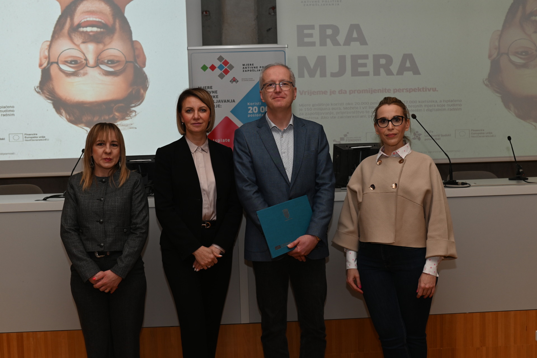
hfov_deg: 54.4
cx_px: 268
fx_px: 522
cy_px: 179
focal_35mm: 35
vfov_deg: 37.9
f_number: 5.6
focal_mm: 35
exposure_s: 1/100
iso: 400
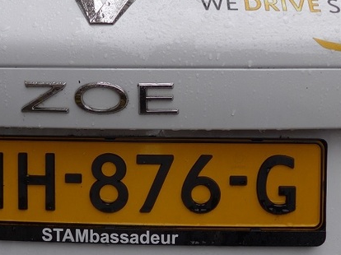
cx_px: 165
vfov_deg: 28.5
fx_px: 502
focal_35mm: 51
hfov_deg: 37.5
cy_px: 124
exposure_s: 1/125
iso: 100
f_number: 2
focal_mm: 6
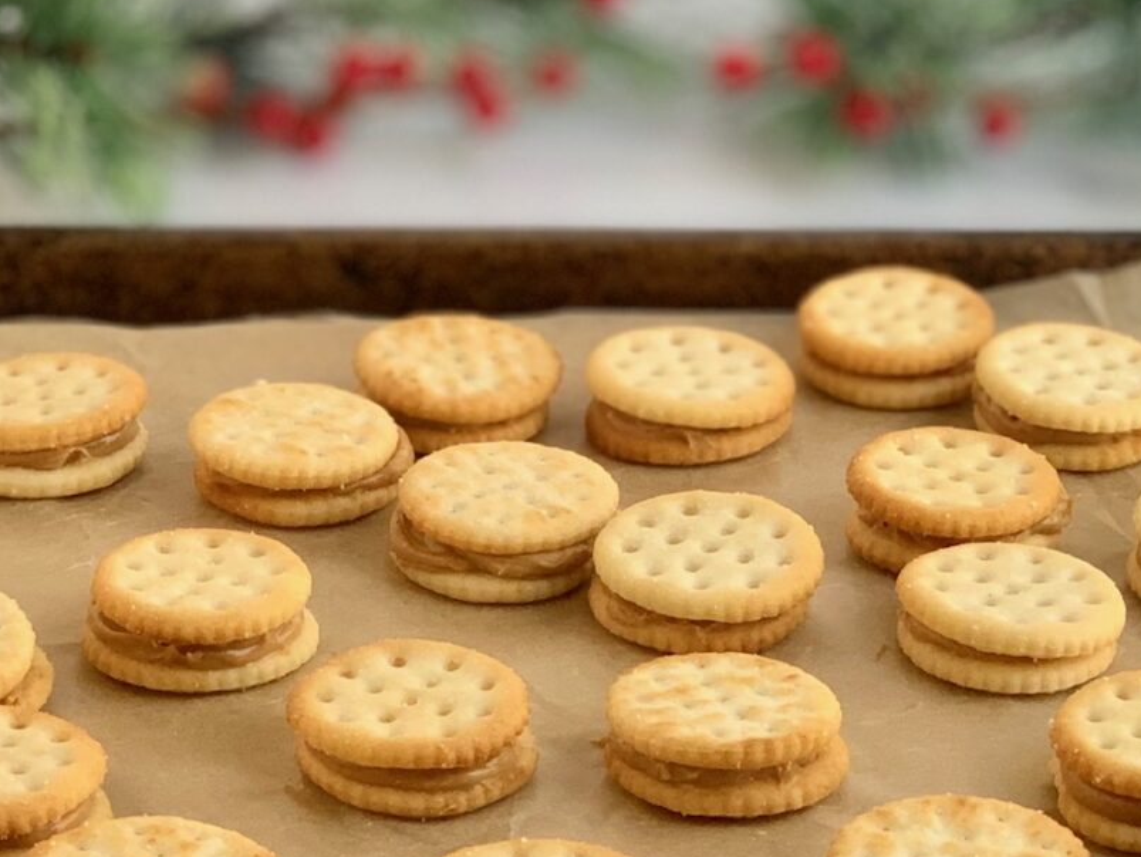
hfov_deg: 28.5
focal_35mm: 68
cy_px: 456
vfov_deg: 21.6
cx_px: 699
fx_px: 2242
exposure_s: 1/122
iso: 100
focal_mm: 6
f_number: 2.4
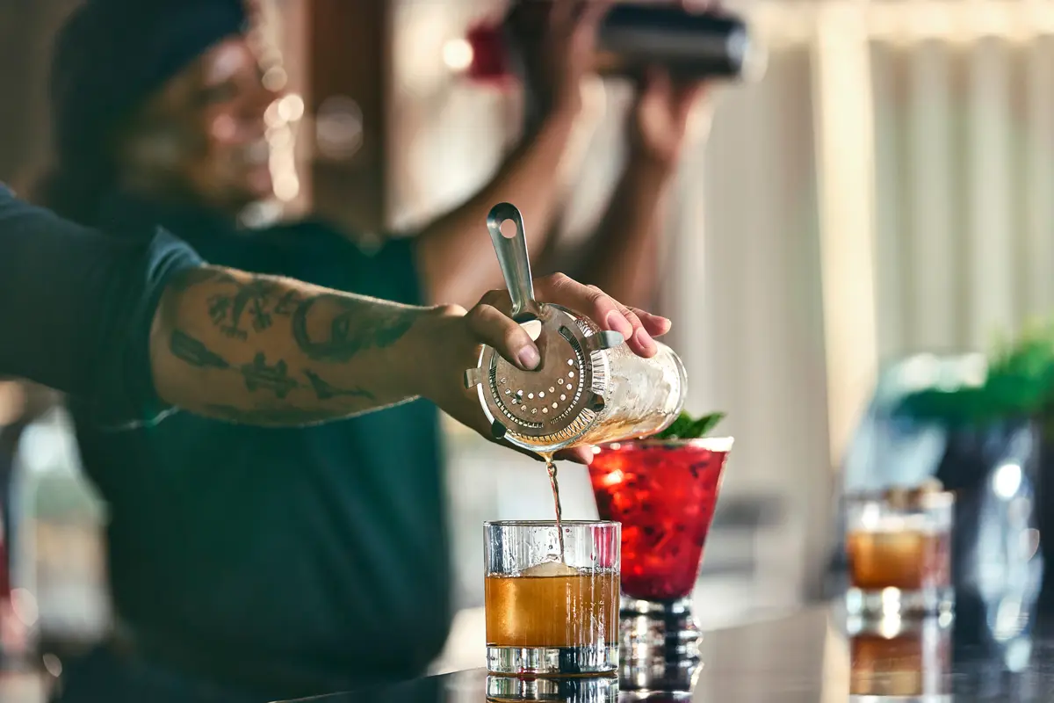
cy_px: 352
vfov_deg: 9.6
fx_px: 4186
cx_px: 527
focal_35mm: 143
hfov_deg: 14.3
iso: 1250
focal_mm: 143
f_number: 3.5
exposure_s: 1/160
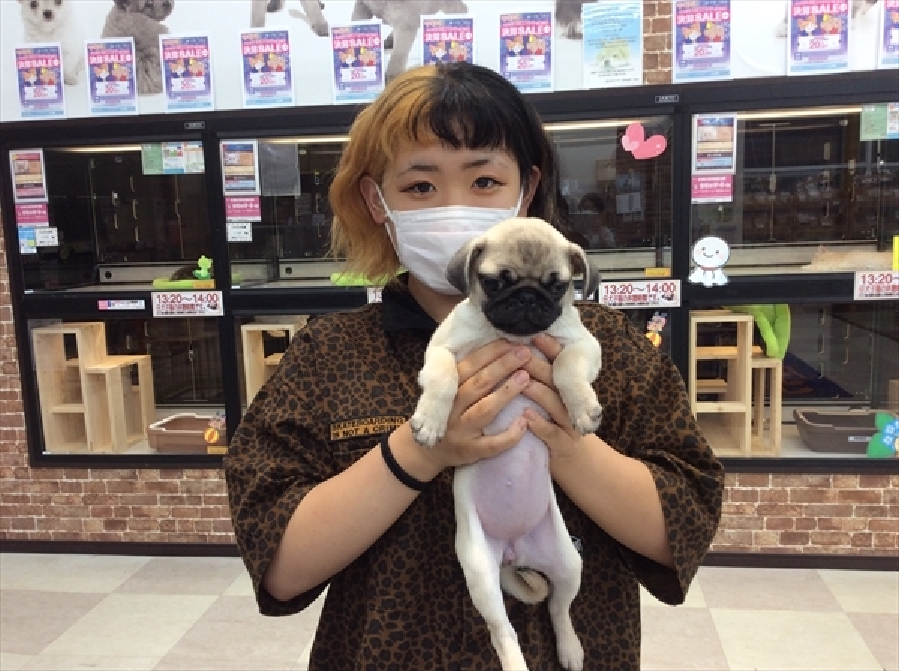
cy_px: 336
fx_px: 830
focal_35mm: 32
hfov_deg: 56.9
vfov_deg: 44.0
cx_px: 450
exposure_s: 1/30
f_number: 2.4
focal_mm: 3.3
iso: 40
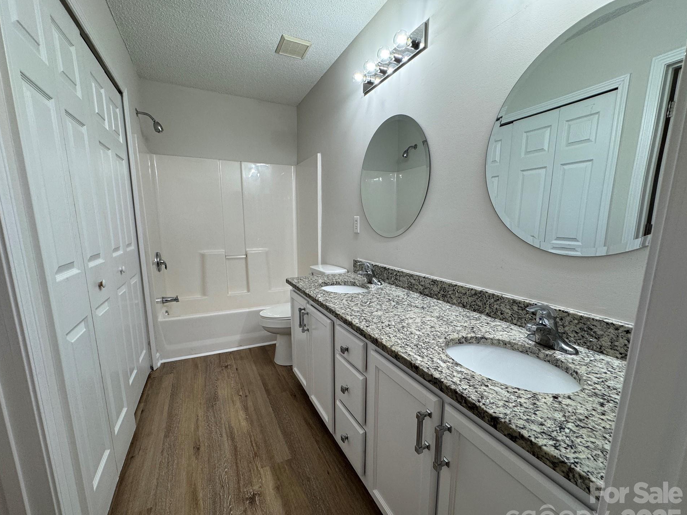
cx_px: 340
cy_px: 274
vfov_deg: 81.7
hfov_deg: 98.2
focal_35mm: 15
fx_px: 298
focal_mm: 2.22
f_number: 2.2
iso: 125
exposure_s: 1/120
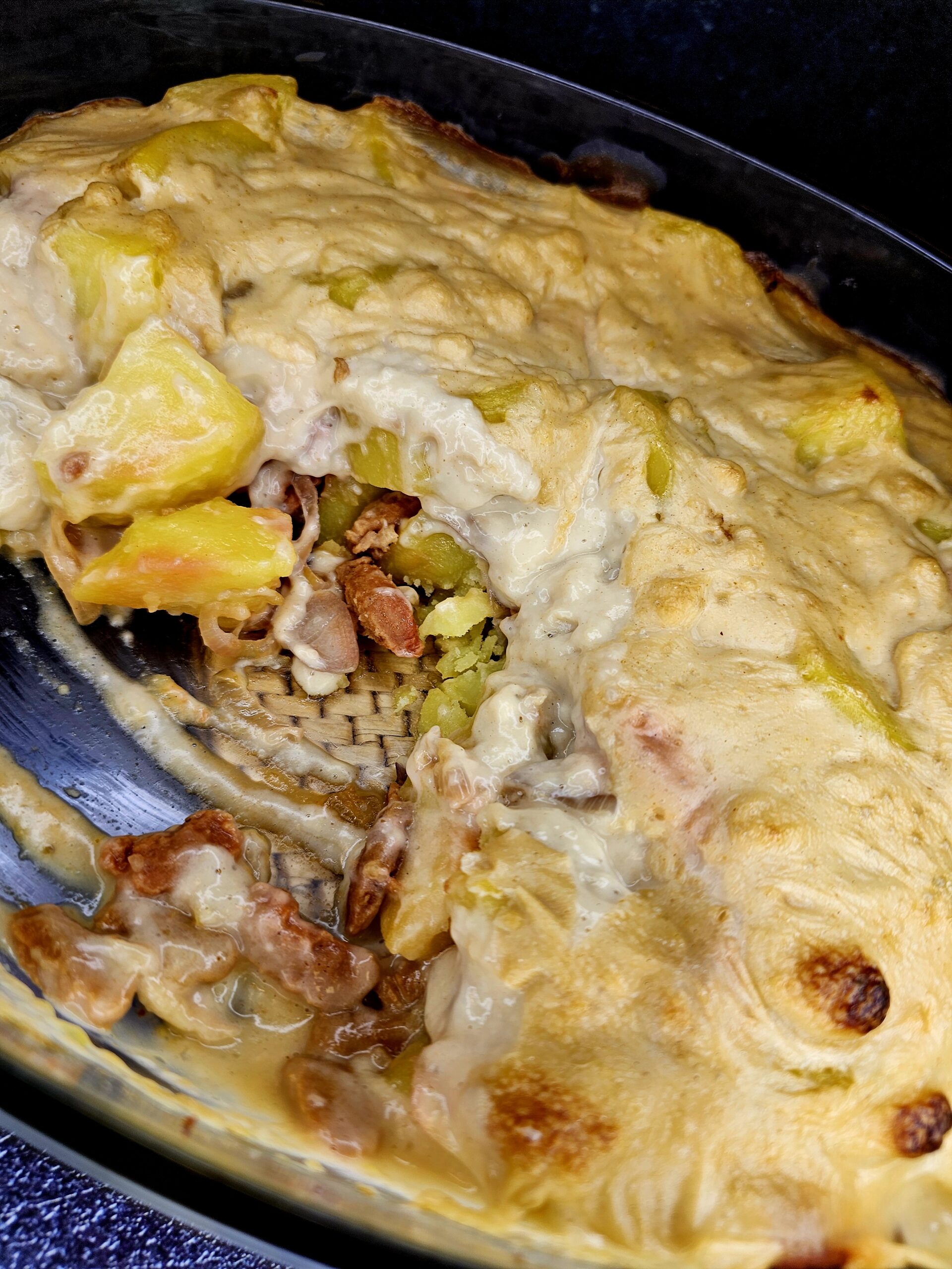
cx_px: 476
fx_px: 843
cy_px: 634
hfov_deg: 58.9
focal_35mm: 23
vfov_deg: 73.9
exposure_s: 1/50.3
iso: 16
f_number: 1.7
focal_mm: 6.3
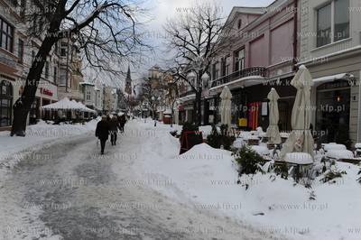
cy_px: 120
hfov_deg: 73.8
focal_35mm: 24
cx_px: 180
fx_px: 240
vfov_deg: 53.1
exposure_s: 1/250
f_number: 8
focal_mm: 24
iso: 400
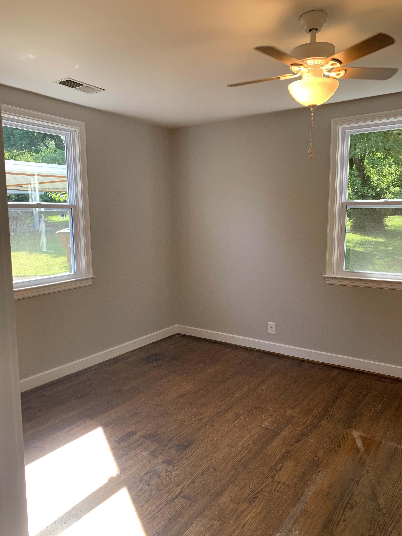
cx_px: 201
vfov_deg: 67.3
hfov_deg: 53.1
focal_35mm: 26
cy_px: 268
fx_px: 403
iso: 64
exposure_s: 1/121
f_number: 1.8
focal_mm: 4.25
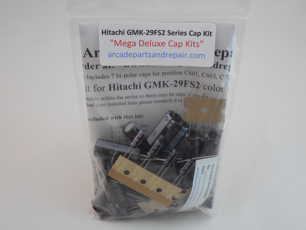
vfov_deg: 28.6
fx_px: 451
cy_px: 115
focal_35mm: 51
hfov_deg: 37.5
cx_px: 153
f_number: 4.9
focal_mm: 9.1
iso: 110
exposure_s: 1/30
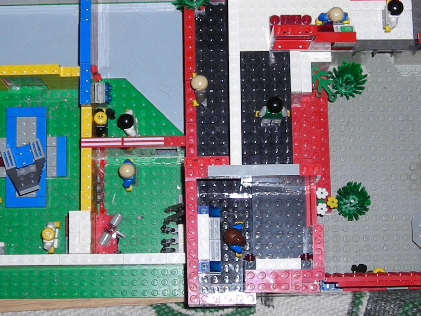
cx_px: 203
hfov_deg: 21.8
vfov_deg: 16.4
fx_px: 1095
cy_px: 113
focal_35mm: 90
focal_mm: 6.3
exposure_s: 1/60
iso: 50
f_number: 3.2
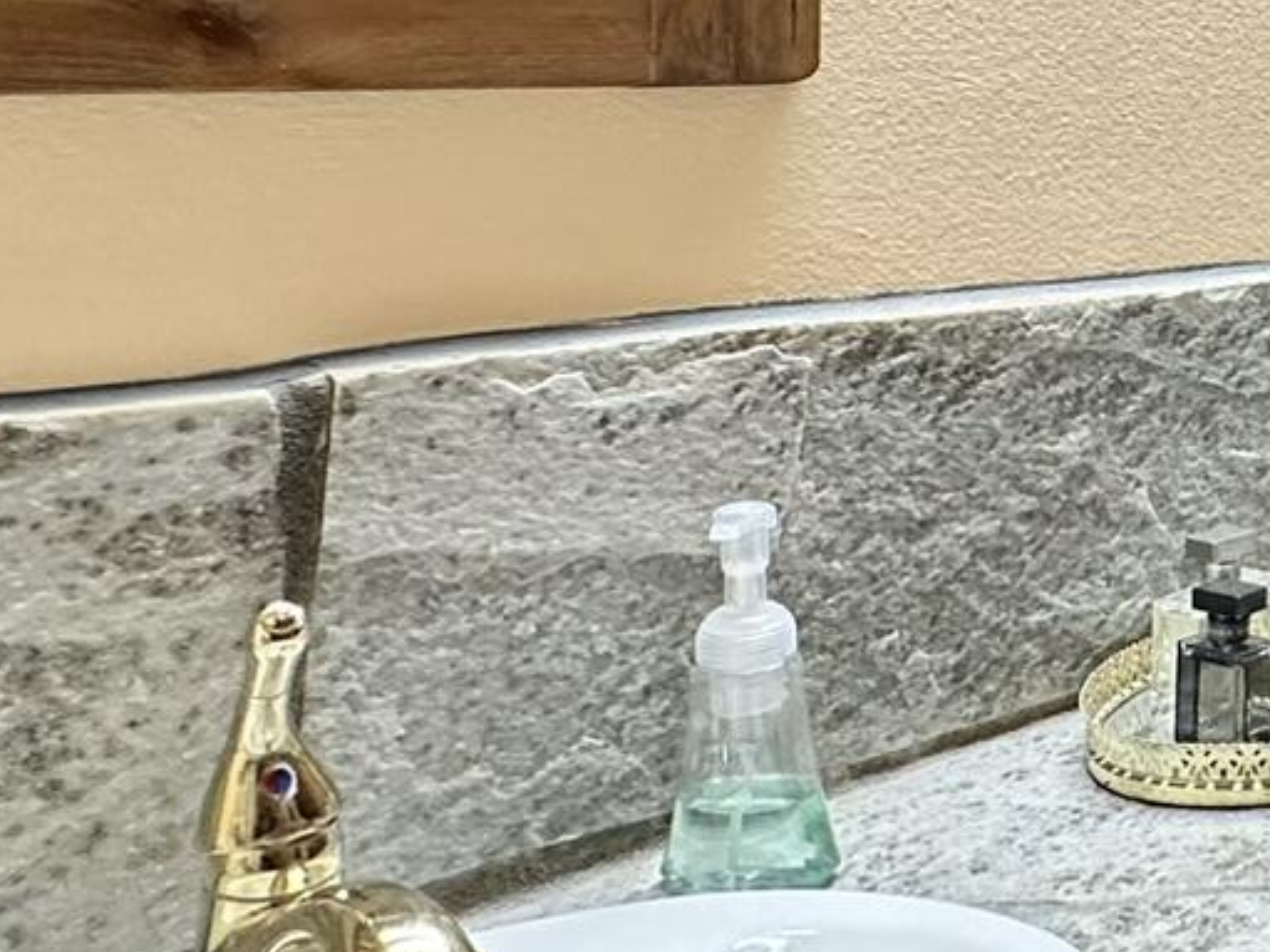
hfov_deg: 27.2
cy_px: 77
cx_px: 1754
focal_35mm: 56
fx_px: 2055
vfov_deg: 25.2
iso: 400
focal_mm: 2.22
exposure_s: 1/60
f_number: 2.2
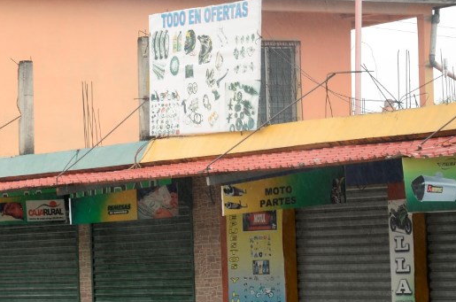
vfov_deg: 7.4
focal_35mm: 185
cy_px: 165
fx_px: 2338
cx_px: 70
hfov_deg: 11.1
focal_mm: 62
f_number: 5.6
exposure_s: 1/125
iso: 100
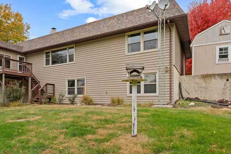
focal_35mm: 27
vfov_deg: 47.3
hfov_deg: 66.8
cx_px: 93
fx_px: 173
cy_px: 100
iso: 250
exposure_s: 1/80
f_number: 9
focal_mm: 16
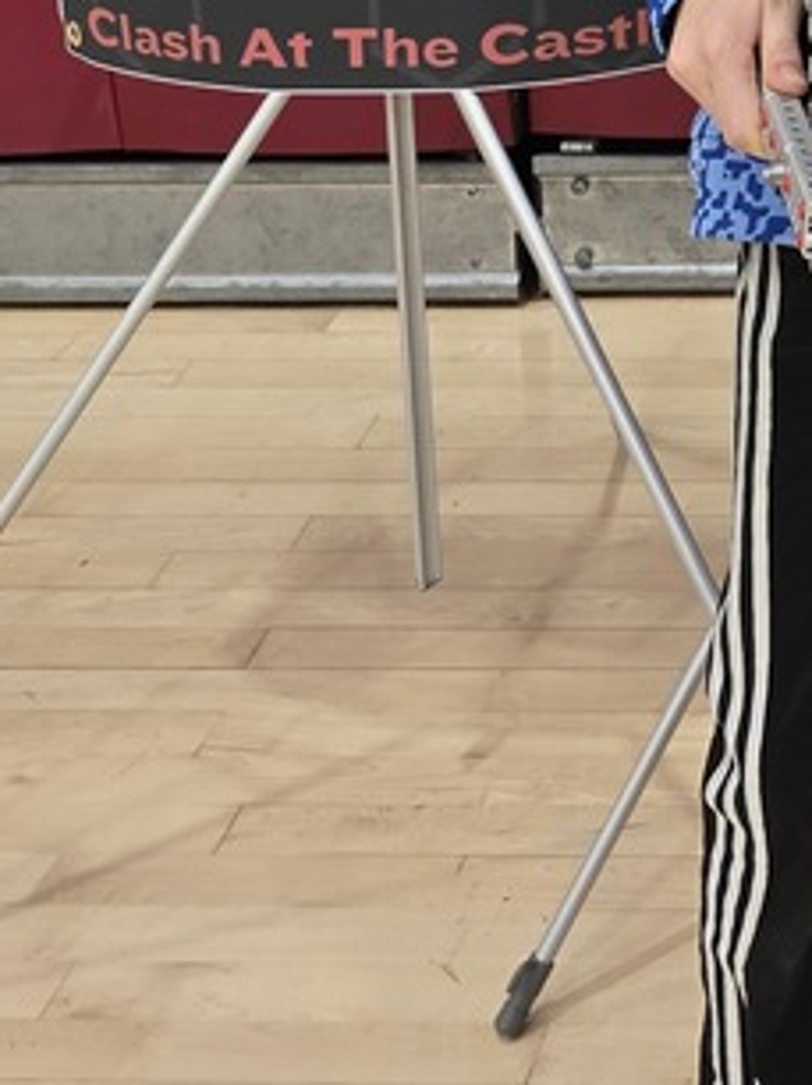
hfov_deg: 17.0
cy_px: -539
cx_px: 1266
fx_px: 2412
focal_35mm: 77
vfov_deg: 21.4
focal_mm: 6.3
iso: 100
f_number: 1.7
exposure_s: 1/120
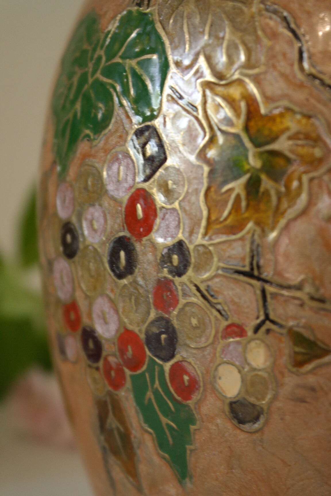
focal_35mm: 77
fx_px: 1062
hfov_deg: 17.7
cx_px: 166
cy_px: 248
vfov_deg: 26.3
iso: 800
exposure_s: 1/40
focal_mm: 50
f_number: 5.6
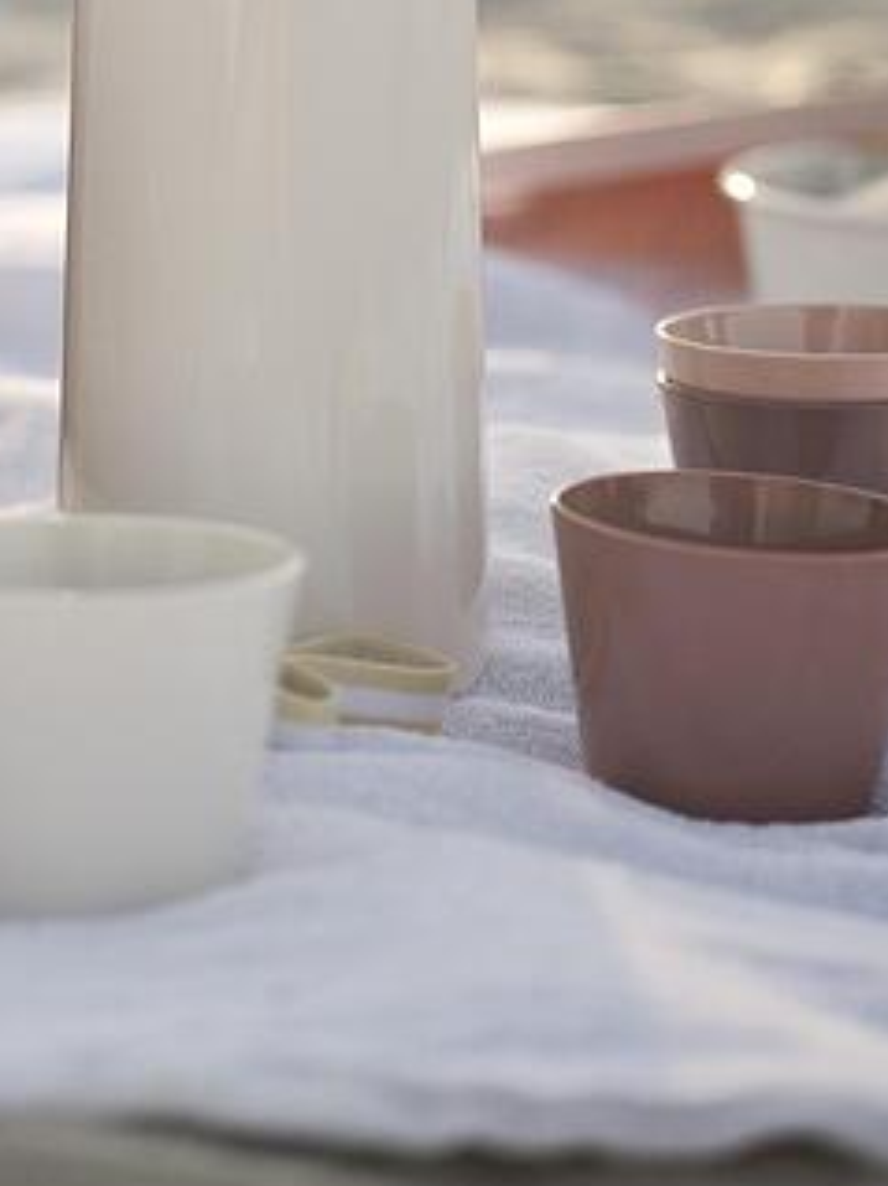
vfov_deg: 14.3
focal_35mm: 136
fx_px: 4655
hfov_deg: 10.8
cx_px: 45
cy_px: -2
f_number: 2.8
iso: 100
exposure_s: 1/900
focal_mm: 63
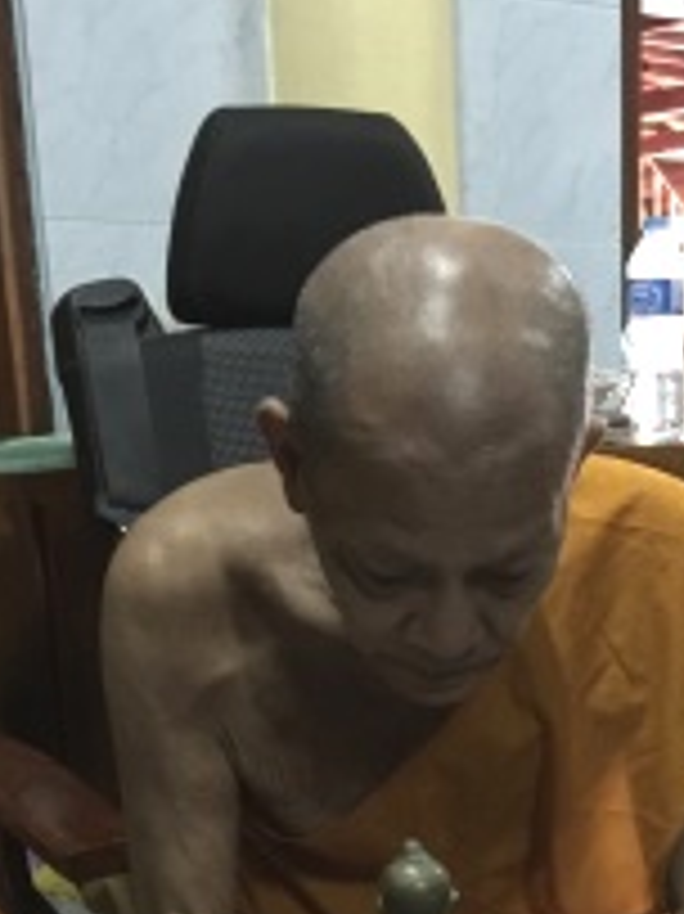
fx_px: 1688
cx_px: 536
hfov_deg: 22.6
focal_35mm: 64
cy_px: 973
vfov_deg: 28.0
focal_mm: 4.15
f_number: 2.2
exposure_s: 1/4
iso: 160
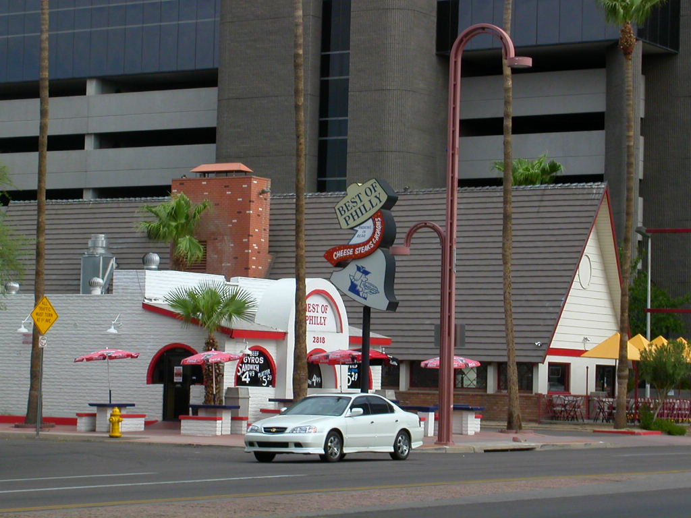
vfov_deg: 13.3
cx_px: 346
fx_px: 2216
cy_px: 259
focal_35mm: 111
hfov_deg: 17.7
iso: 100
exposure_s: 1/400
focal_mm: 16.8
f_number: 4.8
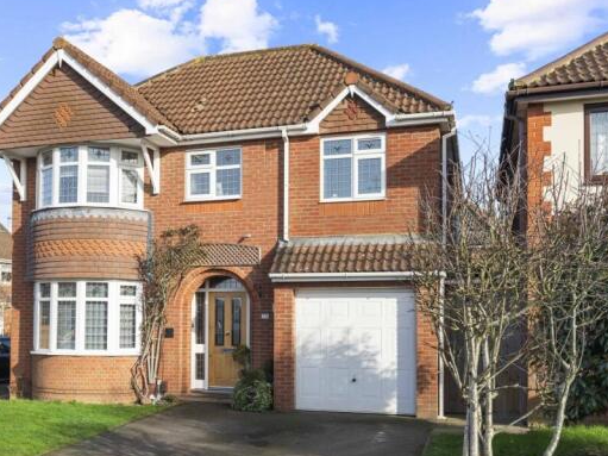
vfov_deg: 38.0
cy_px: 247
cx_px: 233
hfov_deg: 49.0
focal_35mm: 38
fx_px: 661
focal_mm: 30.5
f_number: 8
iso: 320
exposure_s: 1/200
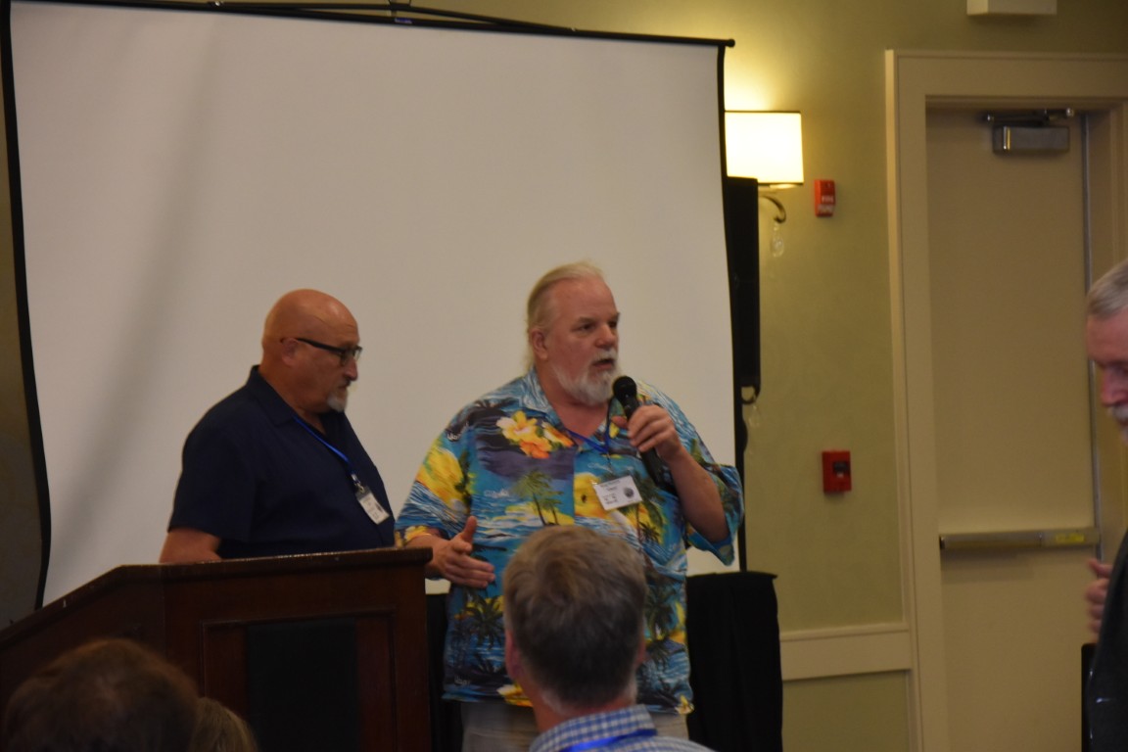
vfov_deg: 10.8
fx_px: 3995
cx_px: 564
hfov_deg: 16.1
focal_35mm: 128
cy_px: 376
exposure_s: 1/60
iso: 2000
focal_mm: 85
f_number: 5.6
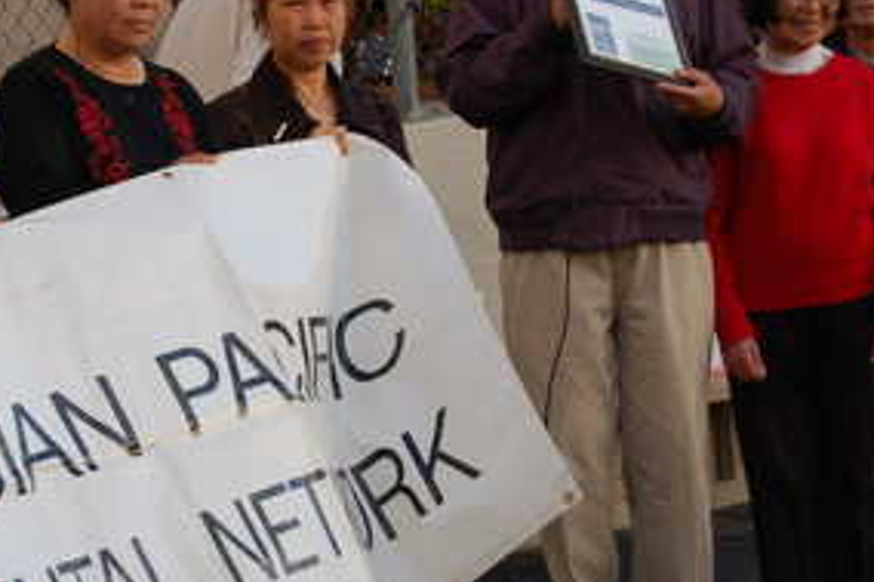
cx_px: 154
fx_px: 4516
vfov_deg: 7.4
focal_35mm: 186
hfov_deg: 11.0
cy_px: 274
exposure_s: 1/125
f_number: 5.6
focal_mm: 55
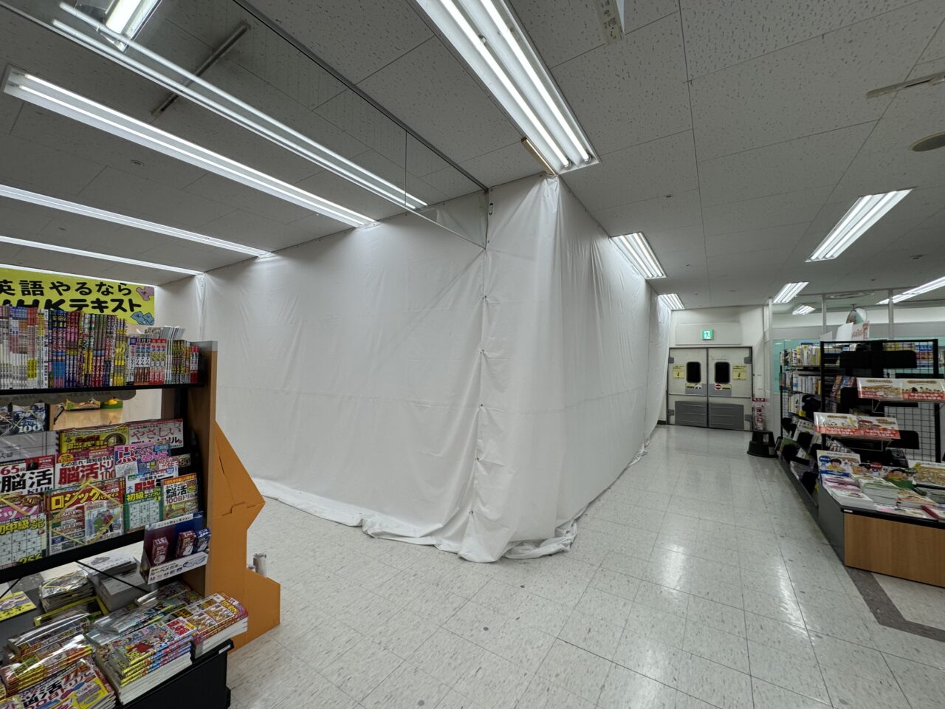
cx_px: 472
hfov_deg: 102.1
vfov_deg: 85.7
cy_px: 354
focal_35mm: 14
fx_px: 382
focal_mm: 2.22
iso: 40
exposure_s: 1/146
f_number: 2.2
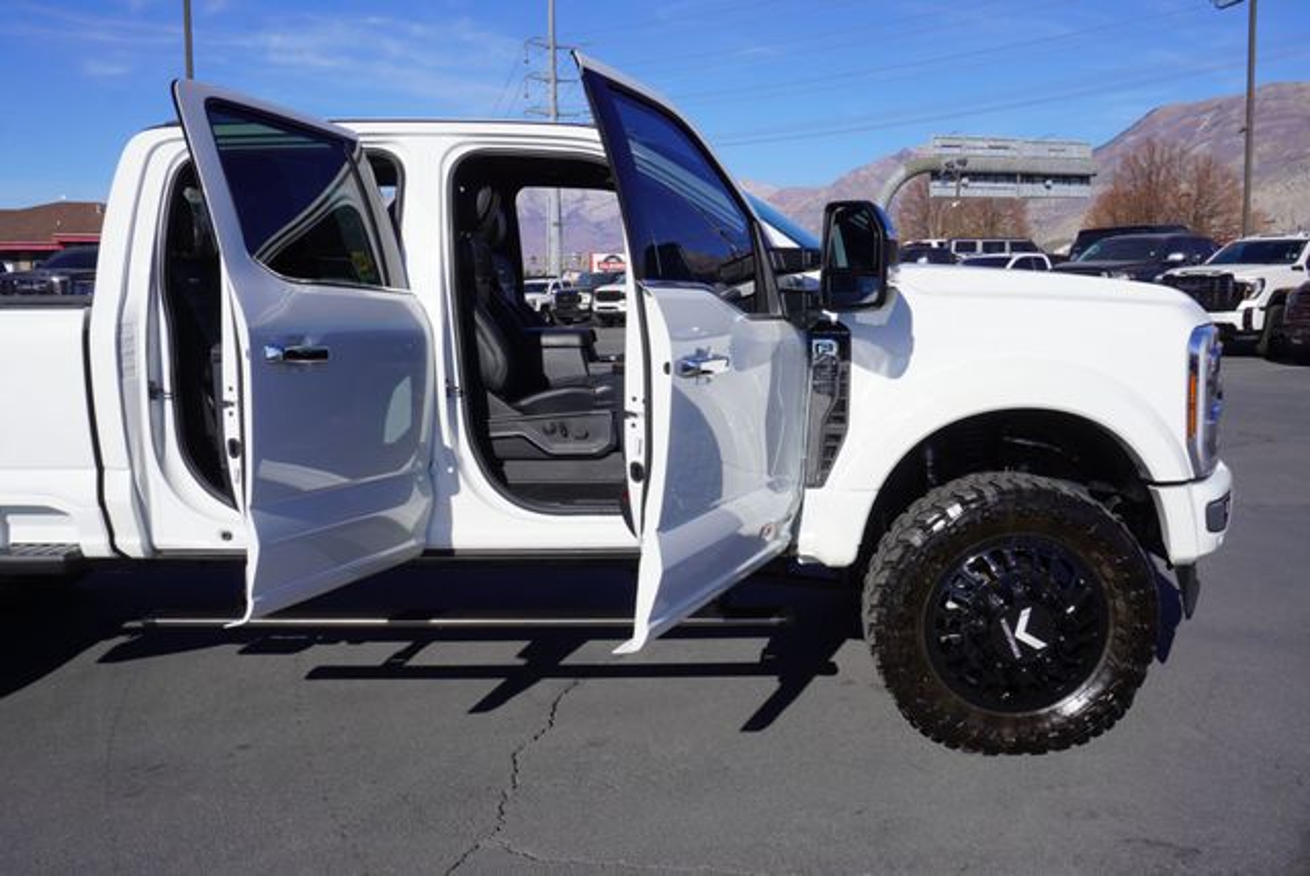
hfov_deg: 57.2
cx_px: 655
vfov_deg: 40.0
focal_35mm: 33
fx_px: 1202
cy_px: 438
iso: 100
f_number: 10
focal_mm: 22
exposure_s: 1/200
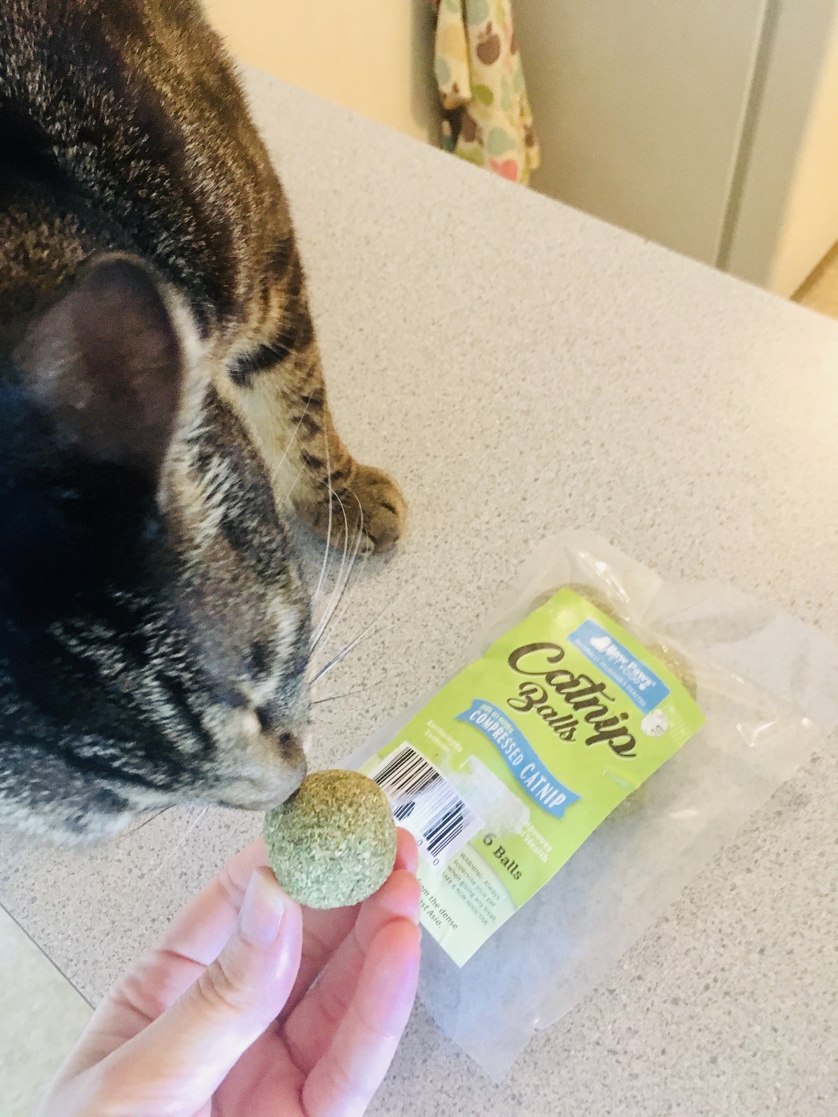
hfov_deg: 48.2
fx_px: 936
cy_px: 558
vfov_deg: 61.7
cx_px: 419
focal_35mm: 29
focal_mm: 4.15
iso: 250
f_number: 2.2
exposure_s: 1/15
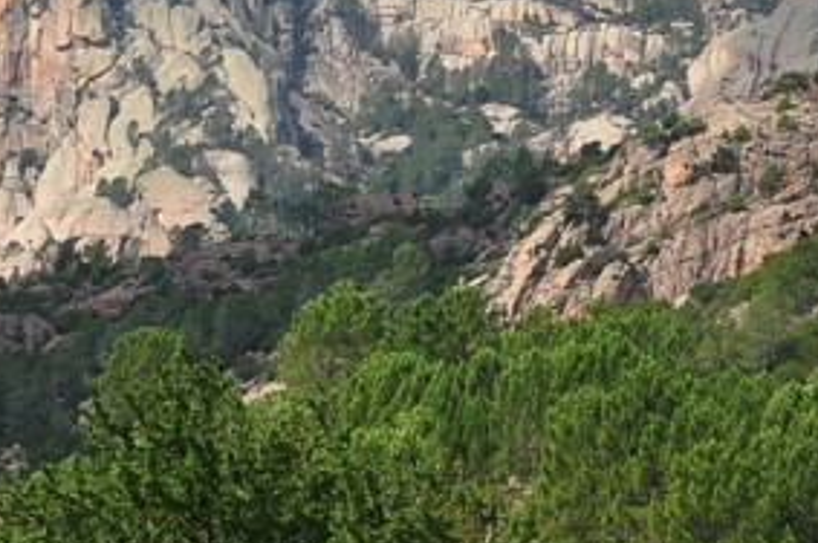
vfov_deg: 7.2
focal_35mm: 191
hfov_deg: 10.7
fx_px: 4335
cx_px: 162
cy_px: 235
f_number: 11
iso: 400
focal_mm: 30
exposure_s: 1/500
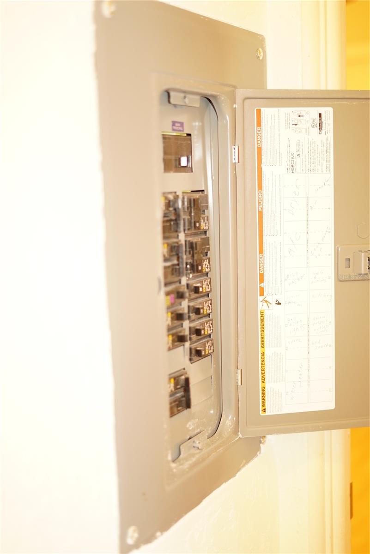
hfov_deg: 27.0
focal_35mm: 50
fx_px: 770
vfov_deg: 39.6
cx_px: 185
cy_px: 277
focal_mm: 50
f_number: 1.8
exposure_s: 1/60
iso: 1000
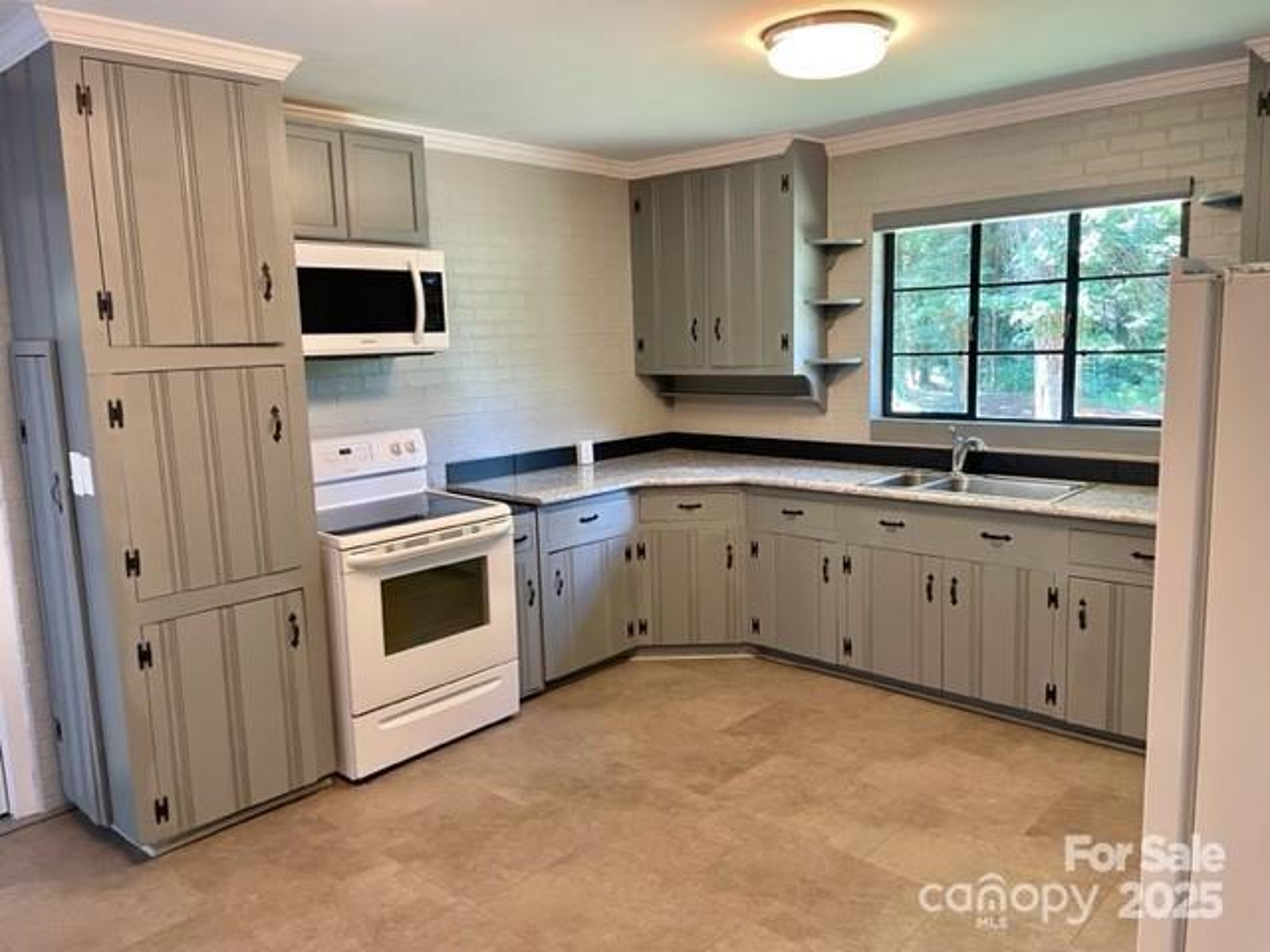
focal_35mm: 26
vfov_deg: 53.1
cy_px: 476
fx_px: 954
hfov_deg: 67.3
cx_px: 635
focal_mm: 4.2
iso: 160
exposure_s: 1/60
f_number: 1.6
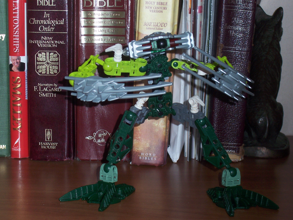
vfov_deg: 16.8
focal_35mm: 88
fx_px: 745
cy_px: 110
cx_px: 146
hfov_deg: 22.3
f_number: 4.5
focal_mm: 14.9
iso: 125
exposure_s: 1/100
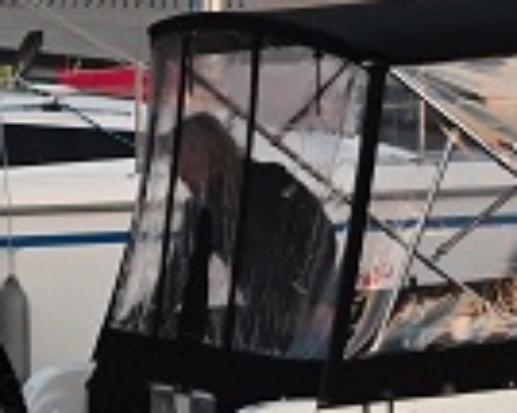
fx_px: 7125
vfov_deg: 3.3
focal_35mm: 466
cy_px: -548
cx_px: -62
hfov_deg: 4.1
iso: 2000
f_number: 4.5
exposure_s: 1/250
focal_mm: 70
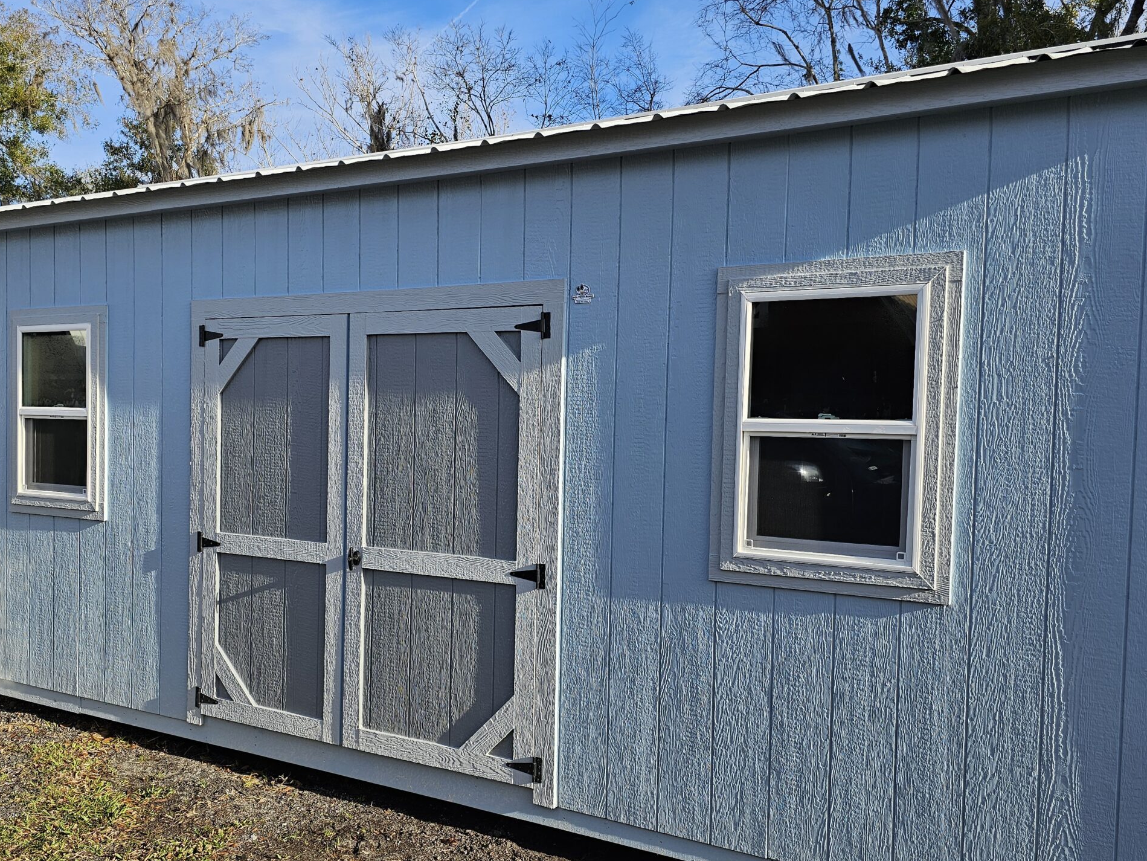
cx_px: 552
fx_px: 1027
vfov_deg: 45.4
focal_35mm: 31
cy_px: 485
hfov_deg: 58.3
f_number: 1.7
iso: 16
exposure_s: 1/532
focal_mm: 6.3
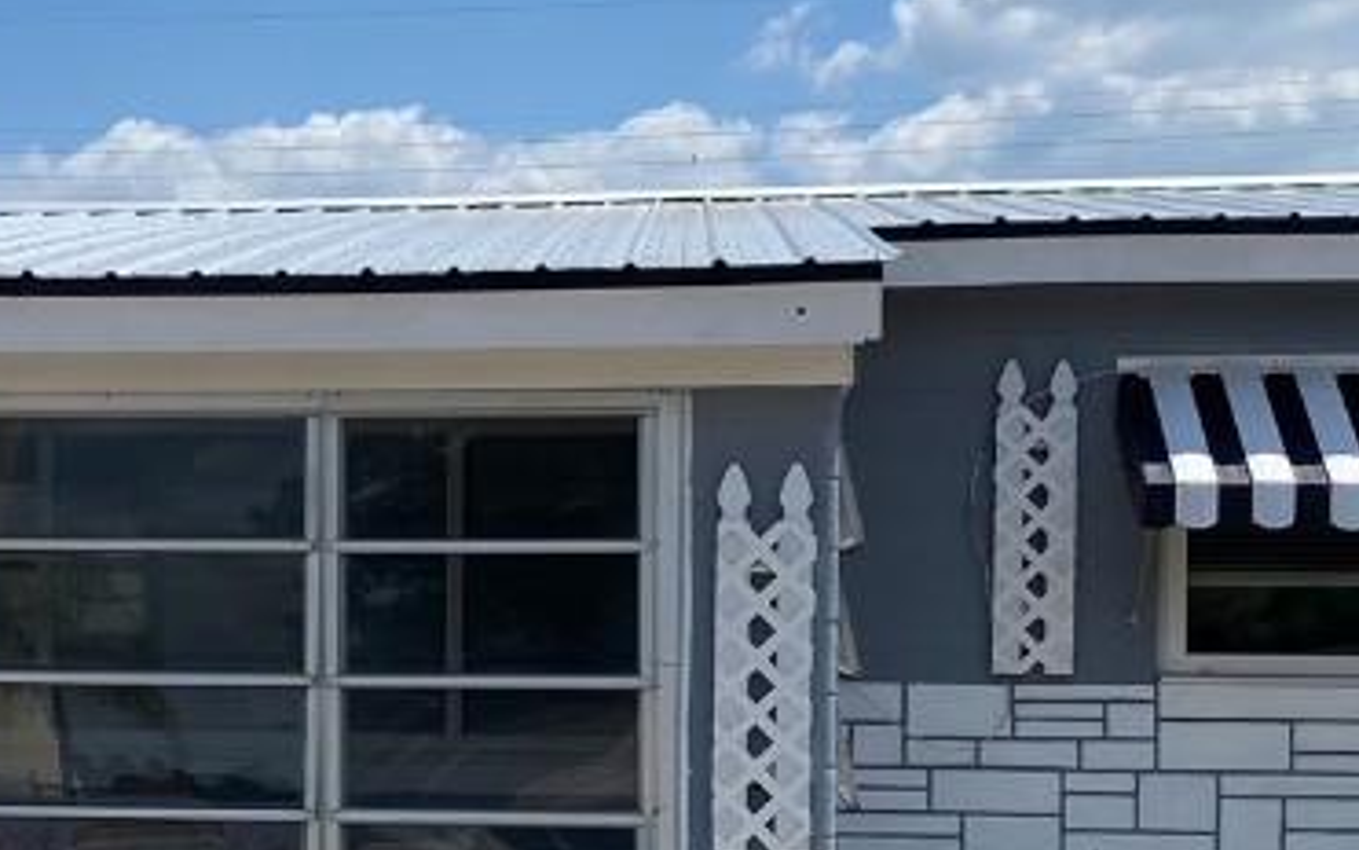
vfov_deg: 17.0
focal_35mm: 76
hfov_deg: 26.7
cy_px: 681
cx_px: 311
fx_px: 2815
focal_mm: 4.25
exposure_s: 1/3984
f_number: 1.8
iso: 32
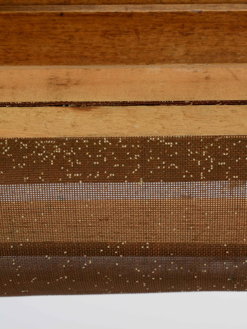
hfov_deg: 12.3
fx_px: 1139
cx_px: 198
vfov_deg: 16.5
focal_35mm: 120
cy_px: 164
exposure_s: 1/160
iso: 100
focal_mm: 55
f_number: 16
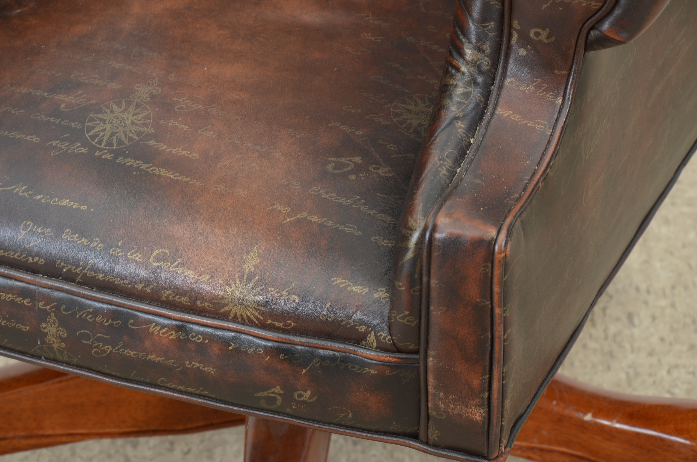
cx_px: 348
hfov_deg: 13.1
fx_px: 3043
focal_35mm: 158
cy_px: 231
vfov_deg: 8.7
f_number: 9
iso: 125
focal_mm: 105
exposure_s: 1/80
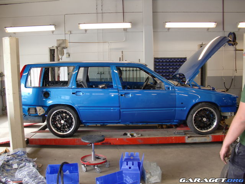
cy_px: 92
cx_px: 122
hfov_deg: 51.4
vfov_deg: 39.7
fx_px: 255
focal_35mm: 36
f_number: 2.8
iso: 125
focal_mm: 6.3
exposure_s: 1/60
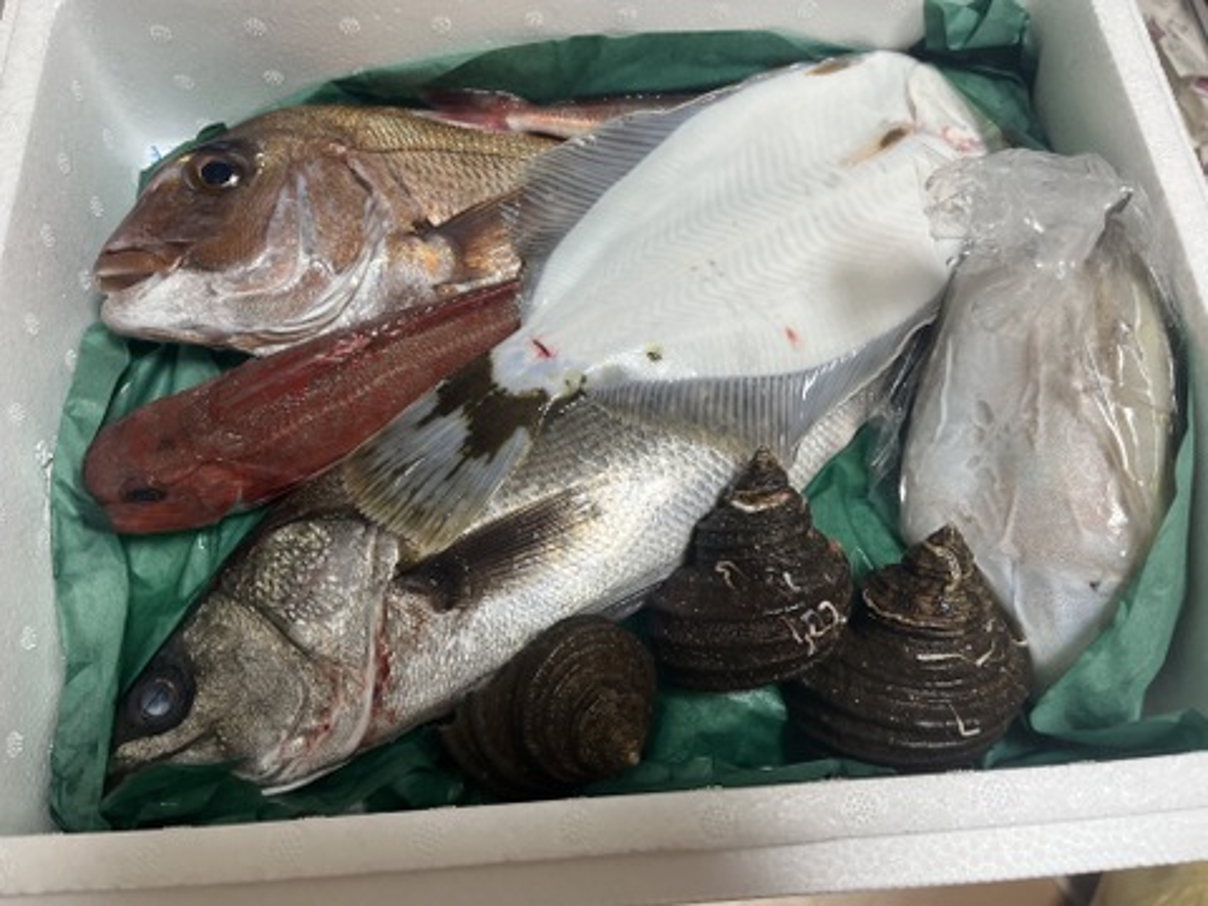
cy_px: 453
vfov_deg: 53.1
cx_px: 604
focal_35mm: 26
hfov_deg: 67.3
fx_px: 907
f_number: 1.6
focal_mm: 5.1
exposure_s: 1/60
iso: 80
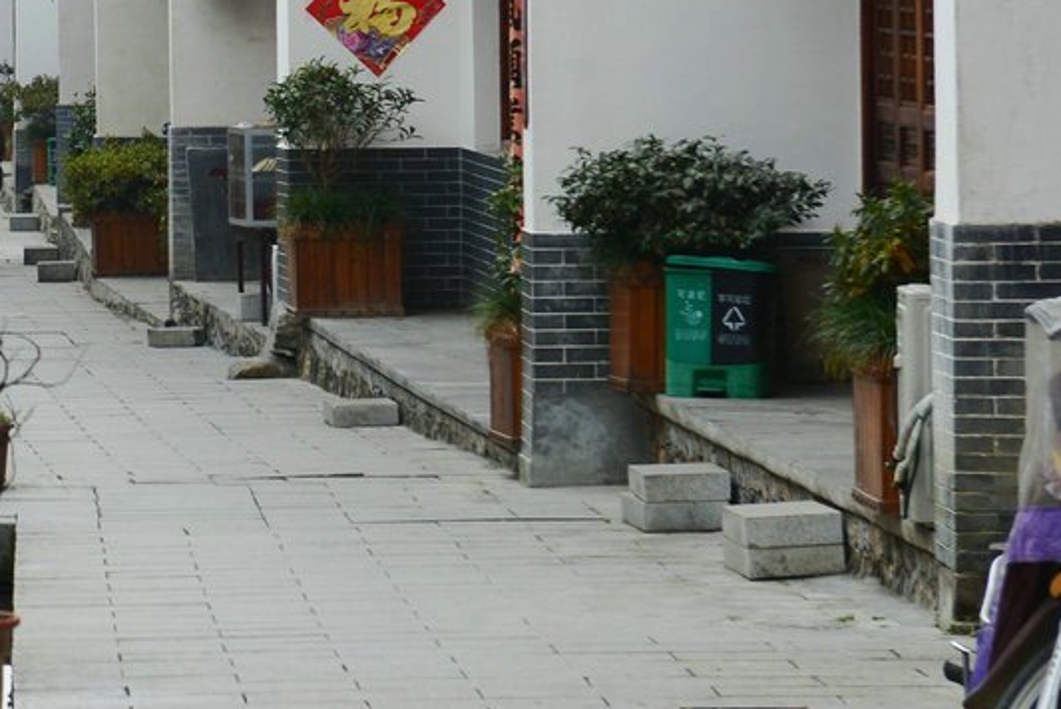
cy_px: -222
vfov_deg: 5.1
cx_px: -390
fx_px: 7932
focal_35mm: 269
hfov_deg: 7.6
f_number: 5.6
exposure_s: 1/160
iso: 200
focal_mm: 70
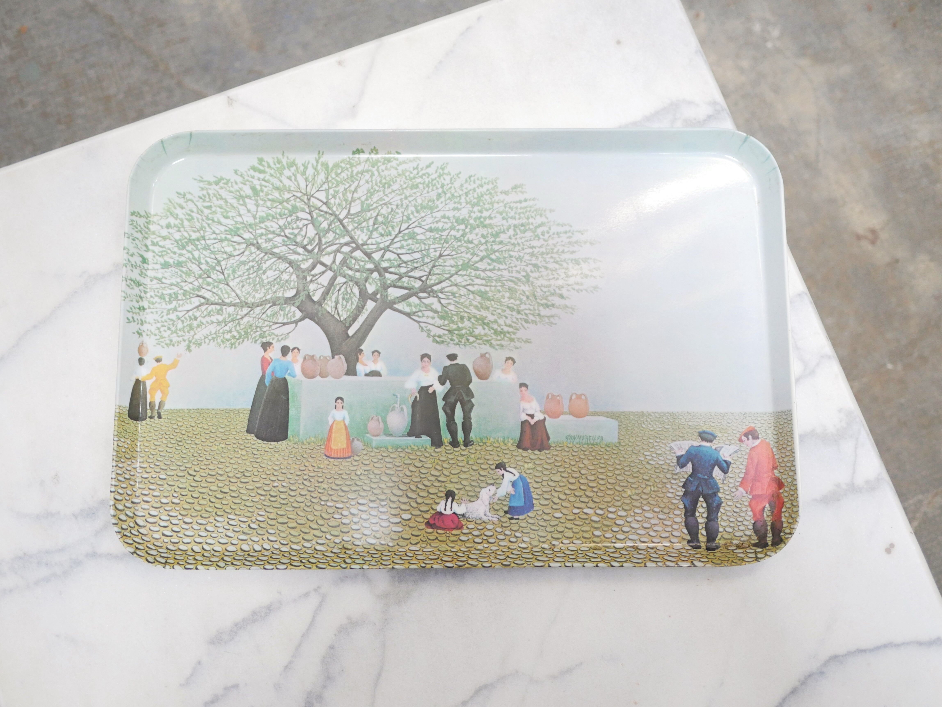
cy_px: 354
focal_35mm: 40
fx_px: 1089
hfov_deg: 46.8
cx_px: 471
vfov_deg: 36.0
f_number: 1.7
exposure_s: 1/60
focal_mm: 20
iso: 800
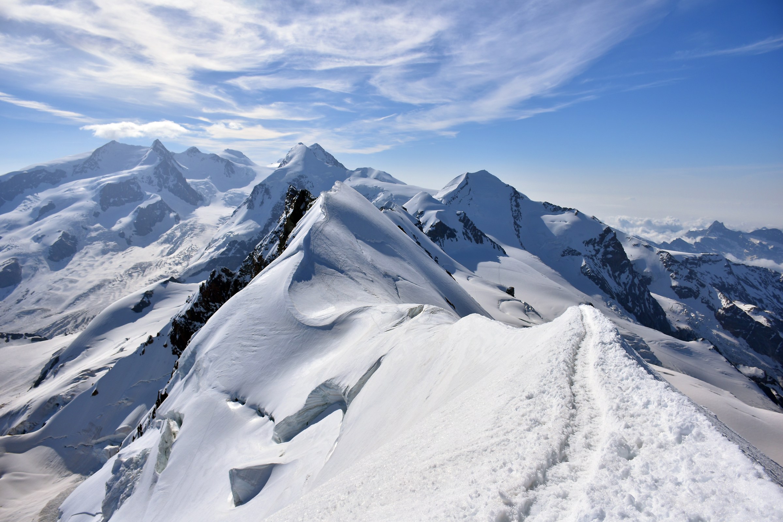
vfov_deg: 47.9
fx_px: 587
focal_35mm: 27
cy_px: 261
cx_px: 392
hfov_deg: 67.4
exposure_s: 1/2000
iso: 100
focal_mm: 18
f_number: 5
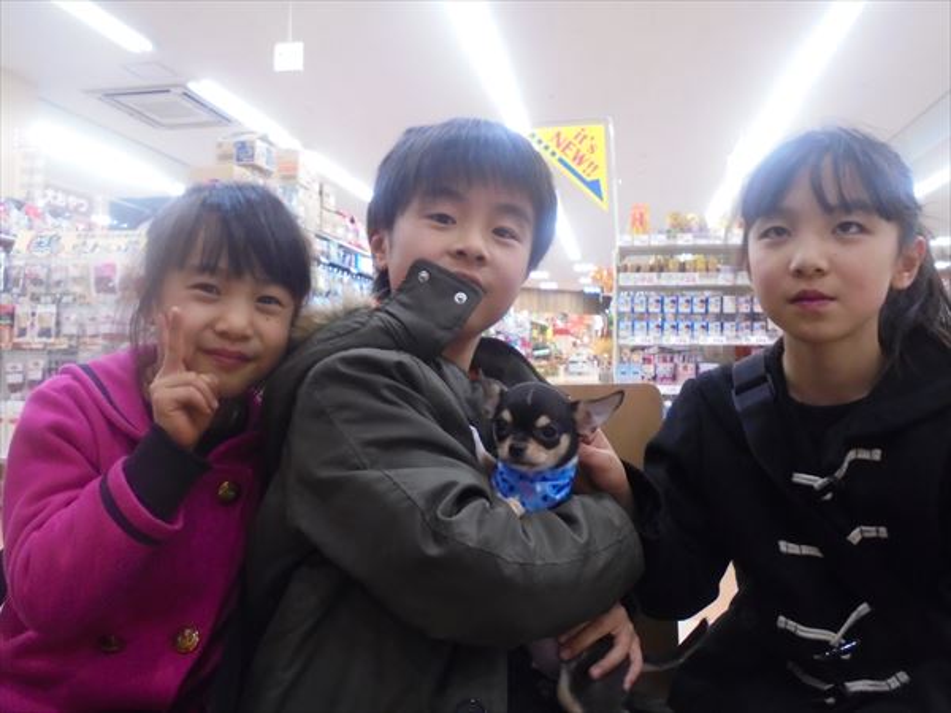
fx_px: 797
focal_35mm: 29
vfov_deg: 48.2
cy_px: 356
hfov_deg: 61.7
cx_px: 476
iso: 400
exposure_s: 1/30
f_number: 3.7
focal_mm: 5.3
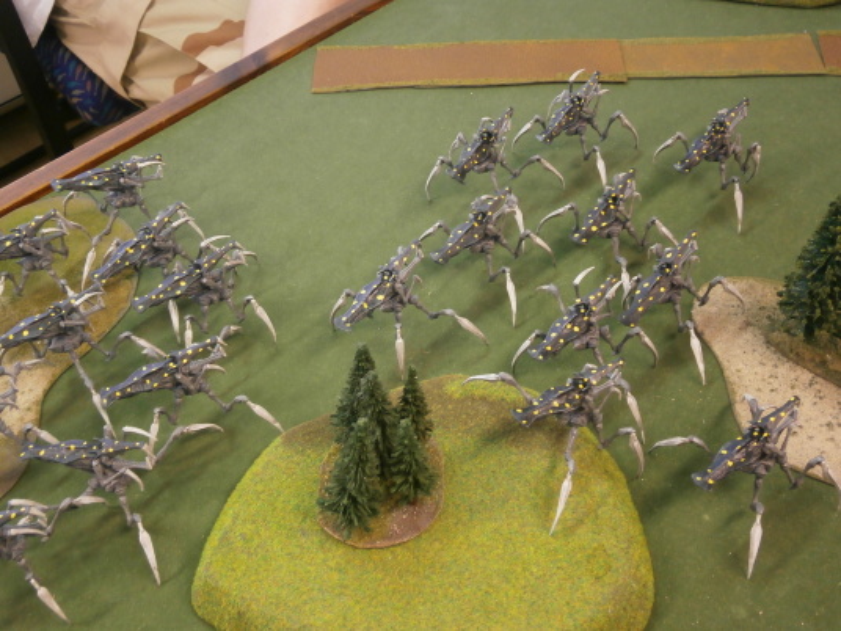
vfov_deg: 30.9
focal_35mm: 47
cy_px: 316
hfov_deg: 40.4
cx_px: 420
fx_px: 1142
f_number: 3.4
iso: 200
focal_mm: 8.3
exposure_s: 1/20
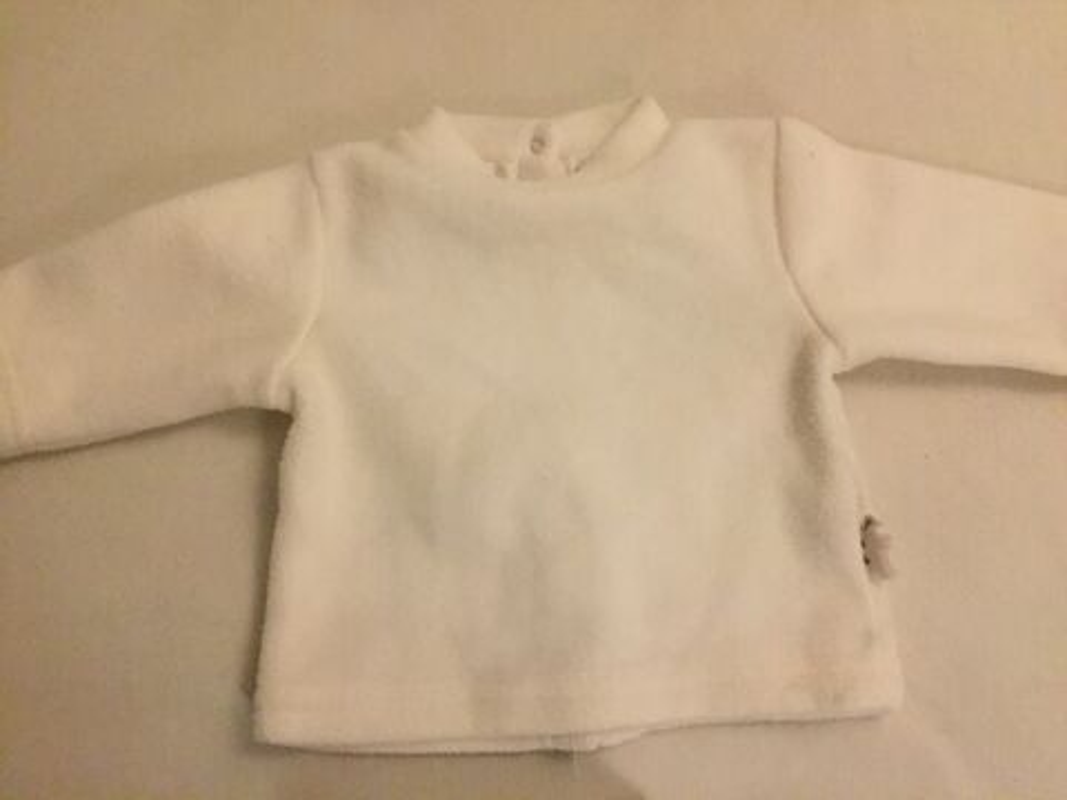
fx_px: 894
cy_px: 400
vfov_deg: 48.2
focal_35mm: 29
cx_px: 534
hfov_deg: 61.7
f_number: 2.2
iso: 320
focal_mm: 4.15
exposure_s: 1/17
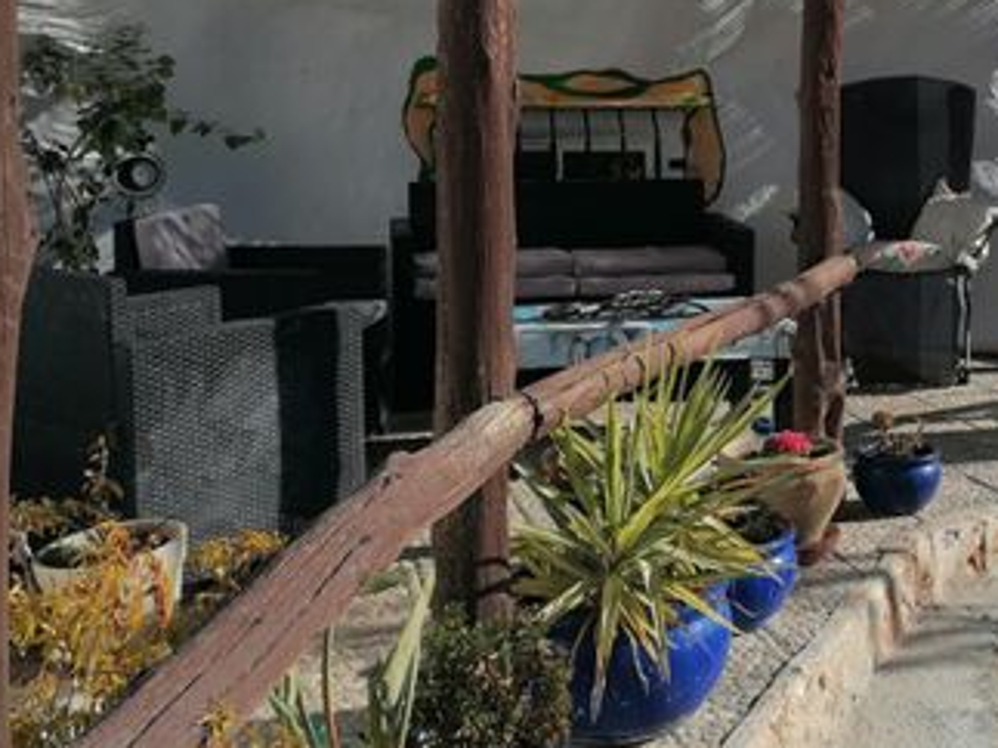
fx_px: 1700
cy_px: 158
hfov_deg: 31.6
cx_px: 845
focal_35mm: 59
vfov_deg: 24.4
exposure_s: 1/2299
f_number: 1.8
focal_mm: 4.75
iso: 50
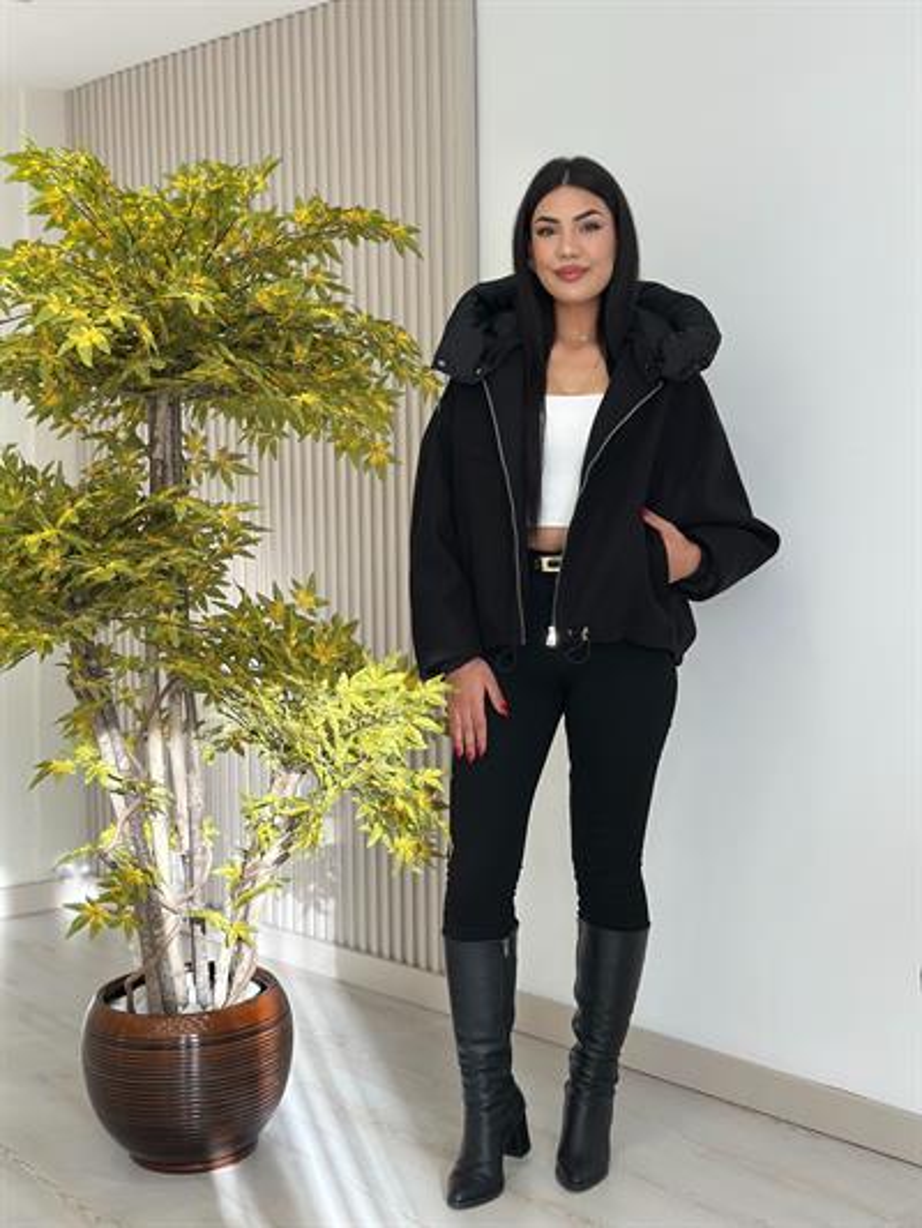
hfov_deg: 30.3
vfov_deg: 39.6
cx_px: 461
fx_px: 1704
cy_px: 614
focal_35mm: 48
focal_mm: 6.86
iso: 80
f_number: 1.78
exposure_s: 1/279
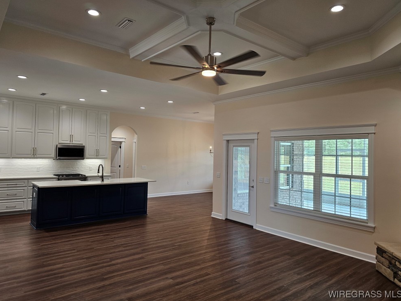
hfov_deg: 71.6
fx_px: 278
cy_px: 146
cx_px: 195
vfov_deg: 56.8
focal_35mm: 24
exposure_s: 1/120
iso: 100
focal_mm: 6.3
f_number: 1.7
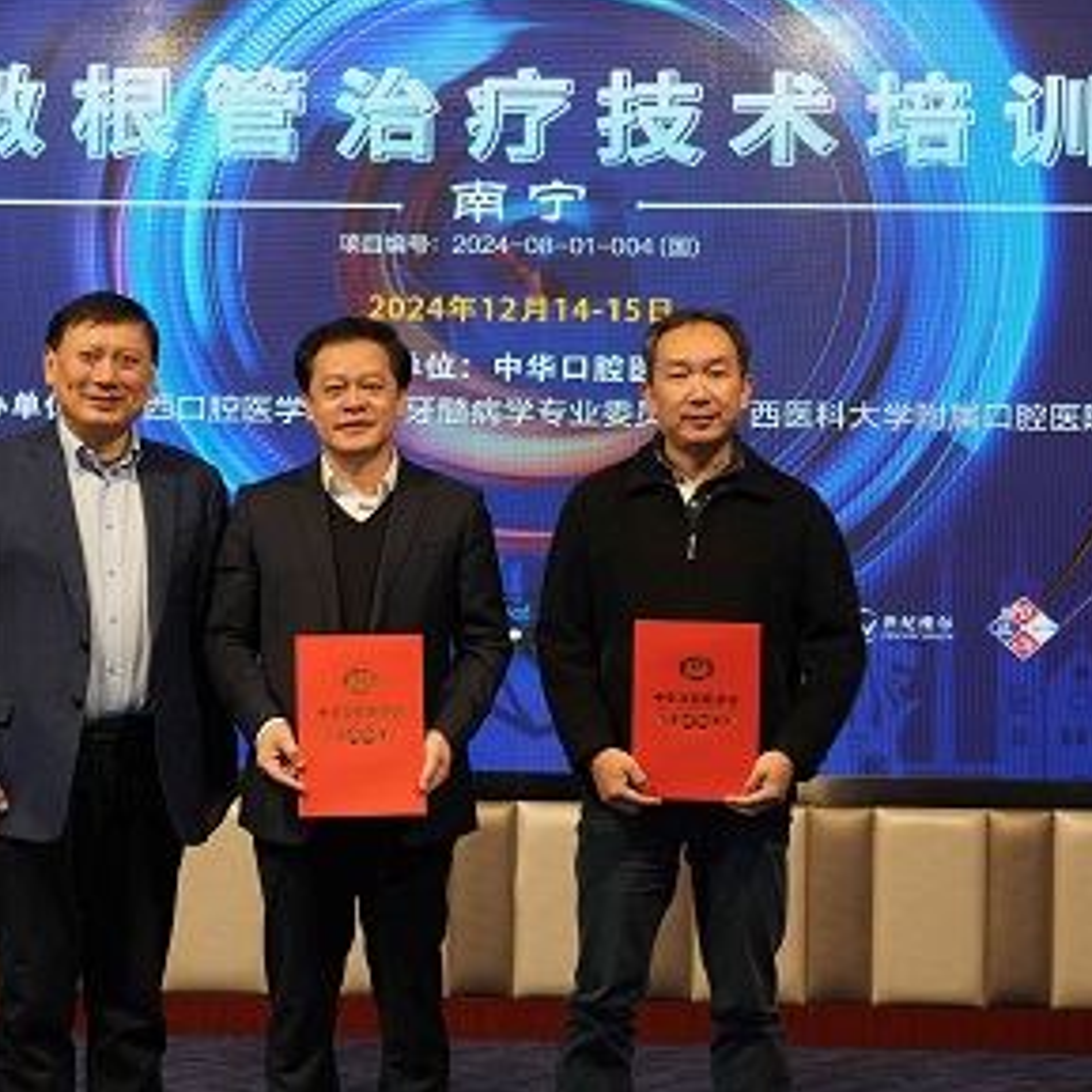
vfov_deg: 24.7
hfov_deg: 24.6
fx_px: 2498
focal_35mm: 70
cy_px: 537
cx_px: 461
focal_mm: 34
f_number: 4
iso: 200
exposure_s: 1/40
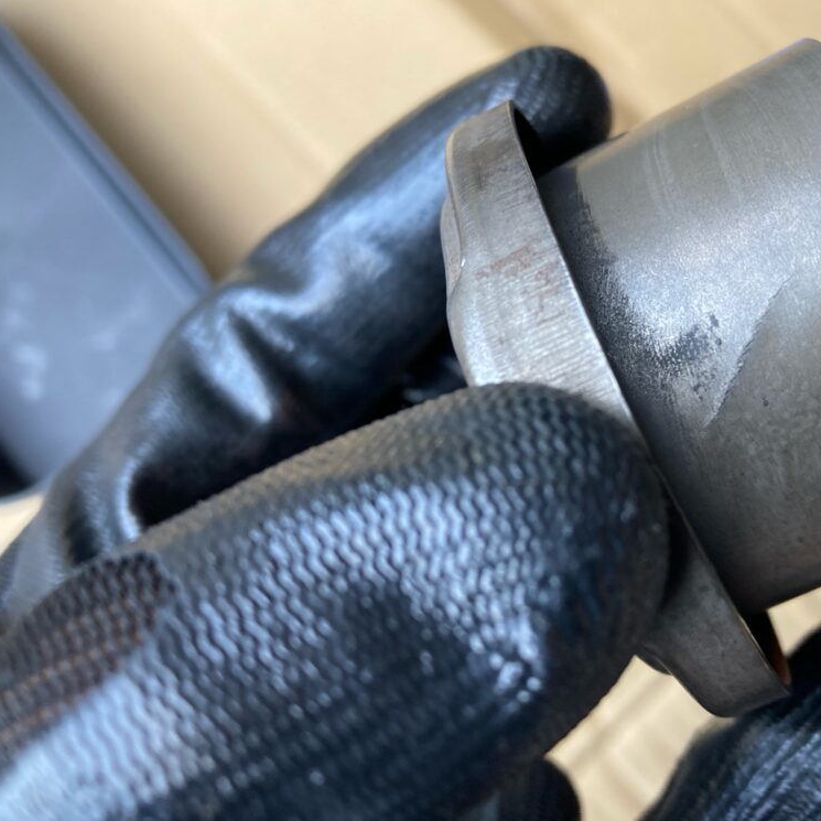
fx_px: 912
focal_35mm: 34
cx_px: 522
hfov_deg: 47.9
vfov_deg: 48.4
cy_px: 404
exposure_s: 1/85
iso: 80
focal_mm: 3.99
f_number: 1.8
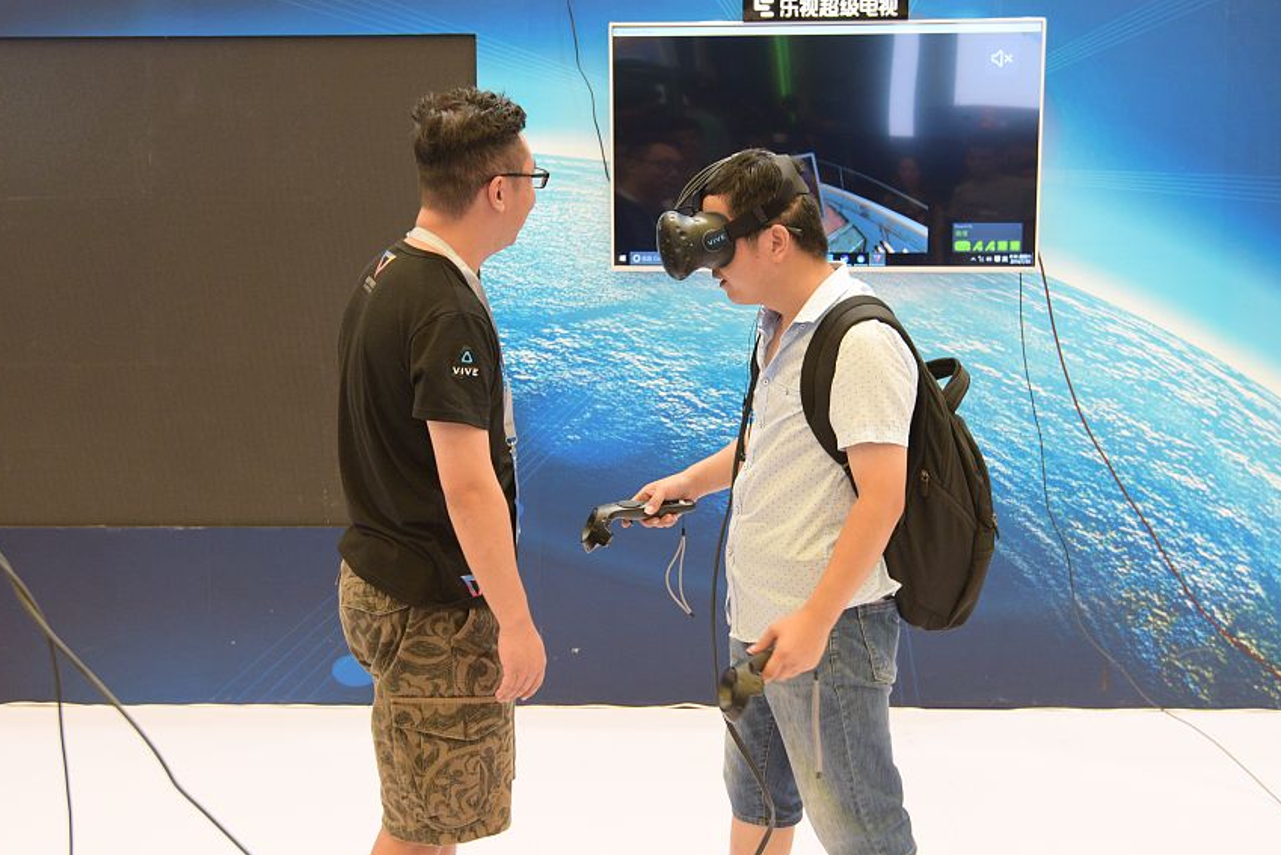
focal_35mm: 41
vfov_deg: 32.6
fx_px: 1460
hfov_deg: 47.4
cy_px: 360
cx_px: 671
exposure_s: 1/80
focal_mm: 29
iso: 1000
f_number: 5.6
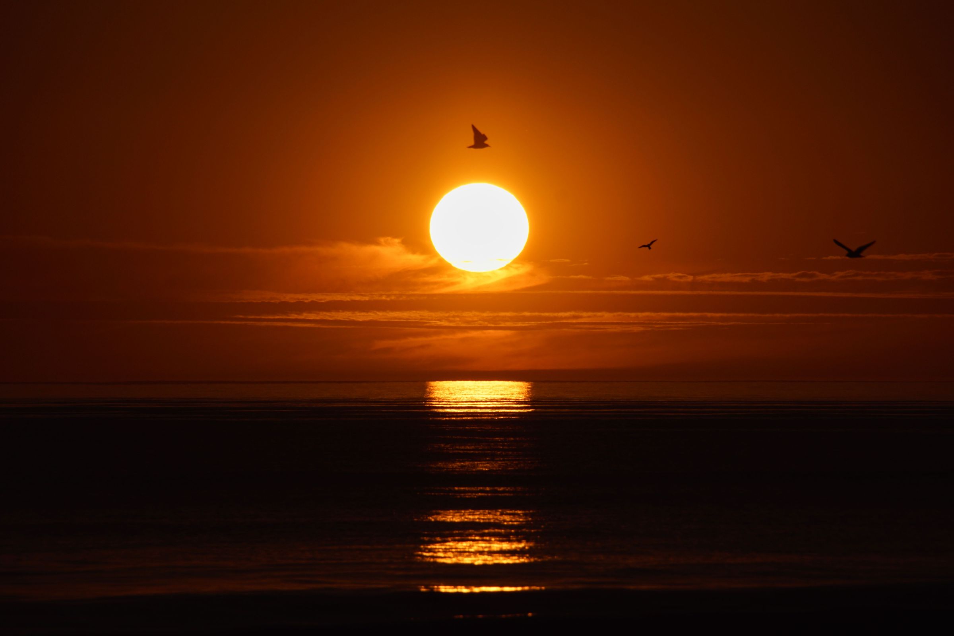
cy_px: 318
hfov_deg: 5.5
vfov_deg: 3.7
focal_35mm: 375
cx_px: 477
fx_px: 9937
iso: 100
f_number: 11
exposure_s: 1/4000
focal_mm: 250
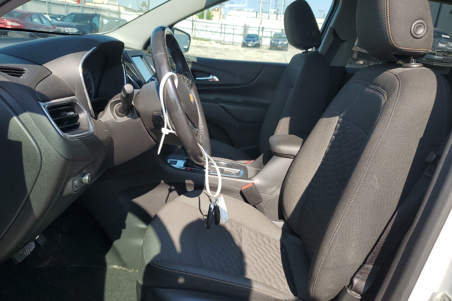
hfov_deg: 65.5
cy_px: 164
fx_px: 352
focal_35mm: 28
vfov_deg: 46.3
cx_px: 228
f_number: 1.5
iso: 50
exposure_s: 1/1250
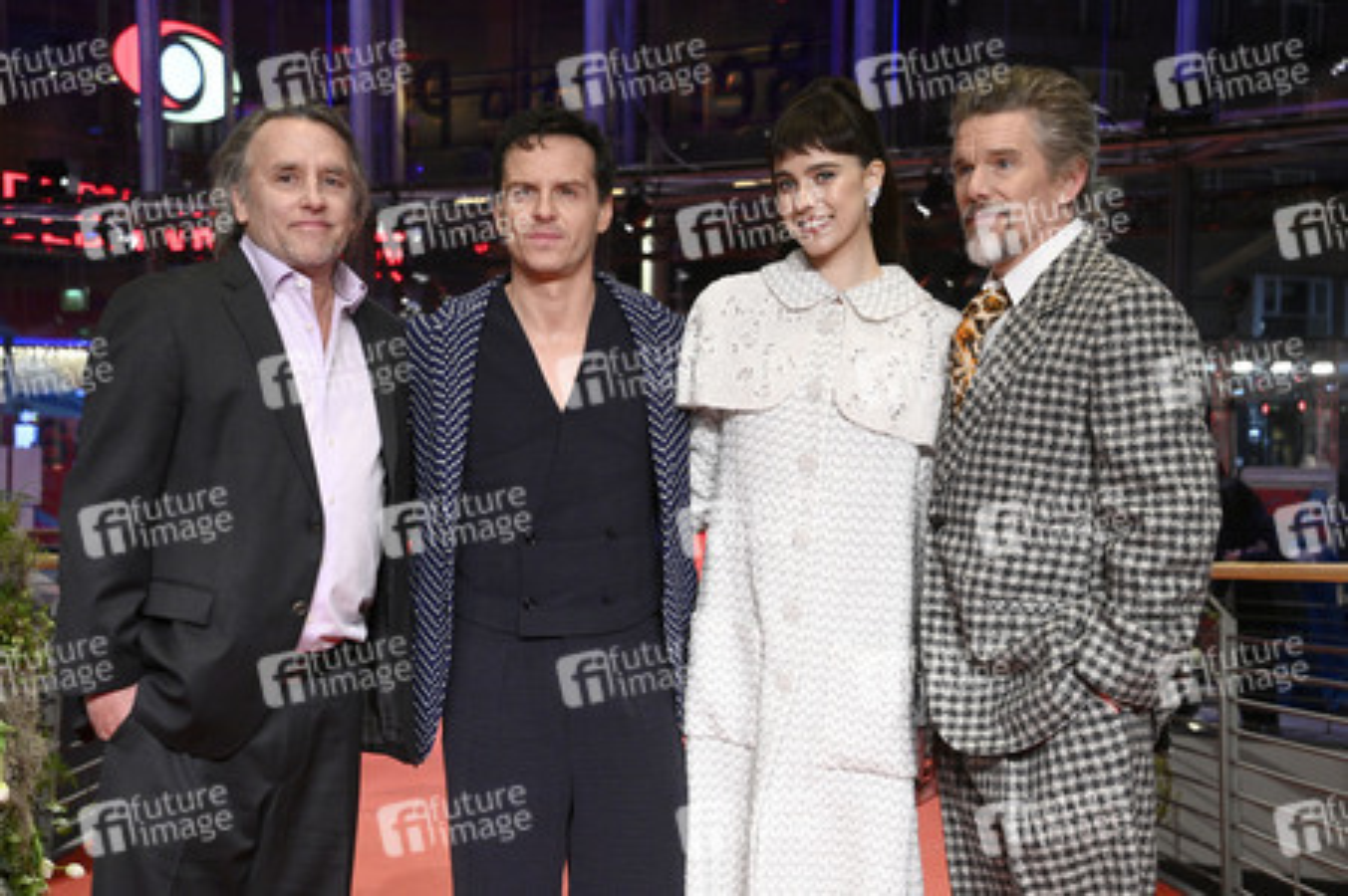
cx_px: 674
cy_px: 448
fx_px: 2320
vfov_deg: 21.9
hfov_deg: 32.4
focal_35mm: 62
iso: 5000
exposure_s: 1/200
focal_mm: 62
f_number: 5.6
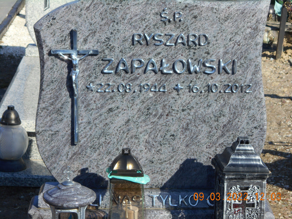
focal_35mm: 113
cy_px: 110
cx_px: 146
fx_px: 953
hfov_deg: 17.4
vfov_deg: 13.1
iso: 80
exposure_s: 1/250
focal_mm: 20.1
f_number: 6
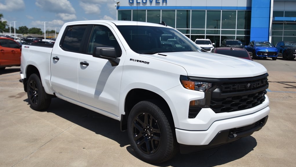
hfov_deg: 52.8
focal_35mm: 38
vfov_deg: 31.2
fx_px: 298
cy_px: 87
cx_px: 148
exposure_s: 1/1600
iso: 100
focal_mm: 24
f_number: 4.5
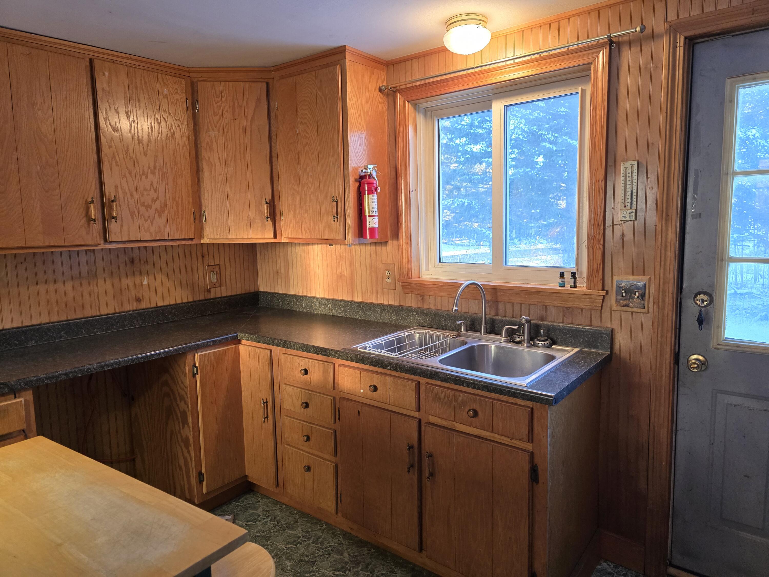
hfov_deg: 73.9
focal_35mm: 23
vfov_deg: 58.9
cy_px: 288
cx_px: 384
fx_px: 511
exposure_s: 1/120
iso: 400
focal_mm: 6.3
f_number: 1.7
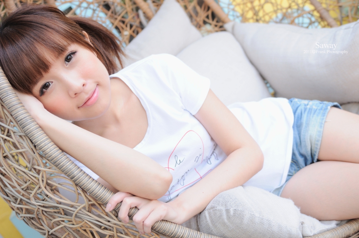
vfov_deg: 25.7
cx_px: 180
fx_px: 523
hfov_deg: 37.9
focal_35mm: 52
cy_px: 119
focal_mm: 35
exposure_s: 1/320
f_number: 2.8
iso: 200
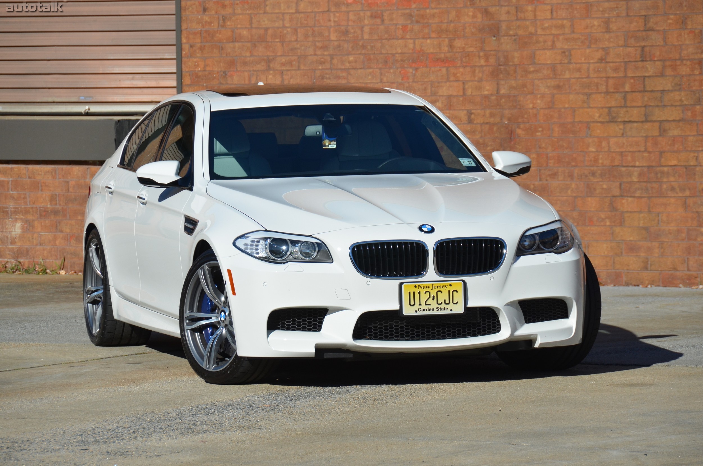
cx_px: 352
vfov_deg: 6.1
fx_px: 4385
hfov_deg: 9.2
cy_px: 233
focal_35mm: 225
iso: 400
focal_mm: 150
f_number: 7.1
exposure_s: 1/2000
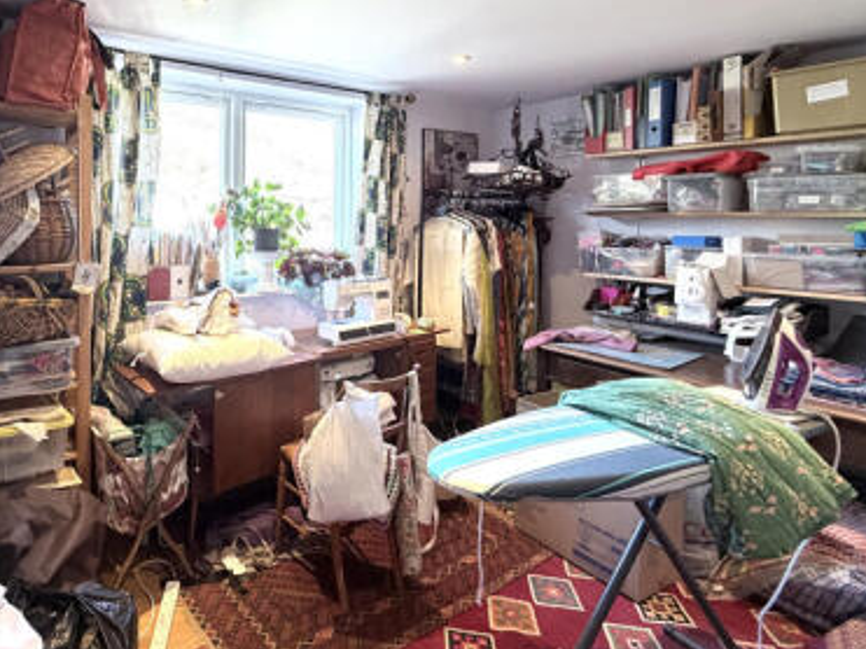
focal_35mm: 22
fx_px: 550
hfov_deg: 74.5
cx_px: 302
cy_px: 228
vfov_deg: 59.9
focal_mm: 2.22
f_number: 2.2
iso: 250
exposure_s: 1/50
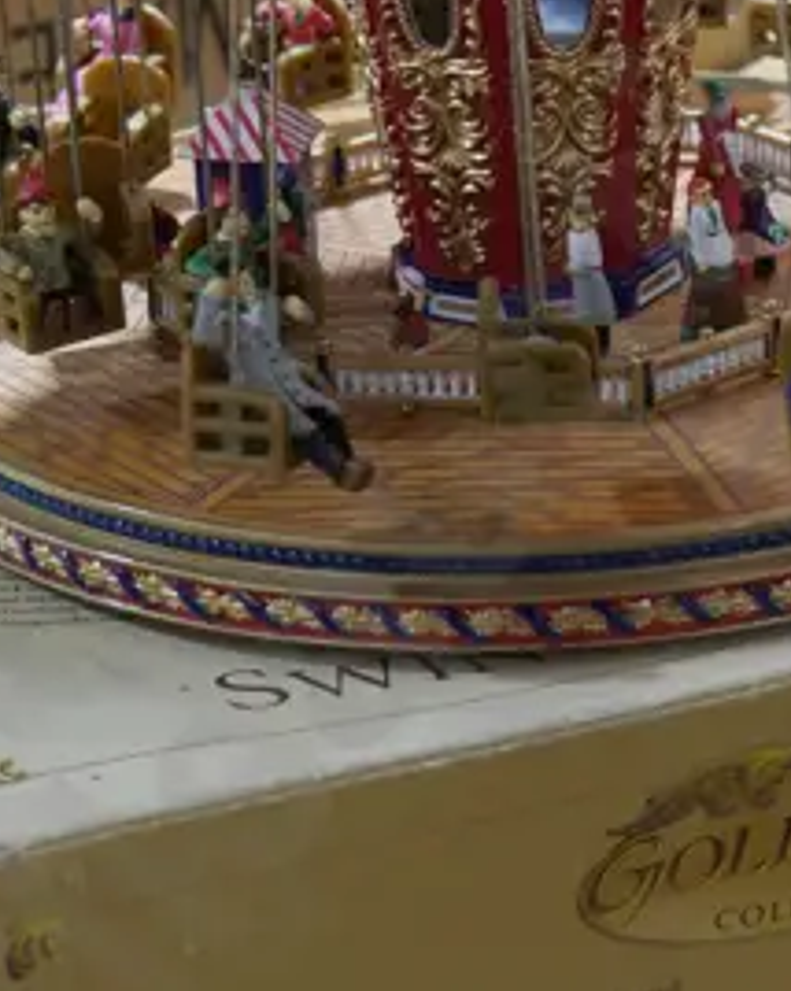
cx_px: 475
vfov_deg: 17.2
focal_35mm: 112
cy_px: 473
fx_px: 3281
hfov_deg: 13.7
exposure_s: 1/60
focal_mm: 15
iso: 500
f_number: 3.6
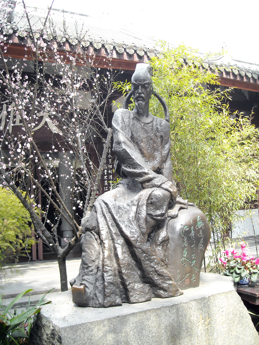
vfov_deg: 52.6
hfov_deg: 40.7
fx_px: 349
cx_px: 130
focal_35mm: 35
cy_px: 172
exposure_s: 1/84
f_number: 2.8
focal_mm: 5.7
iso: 64
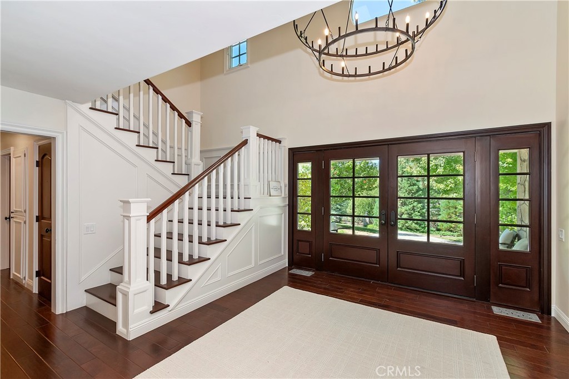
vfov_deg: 77.3
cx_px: 284
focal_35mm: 15
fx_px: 237
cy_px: 190
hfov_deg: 100.4
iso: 400
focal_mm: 10
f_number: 8
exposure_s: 1/30
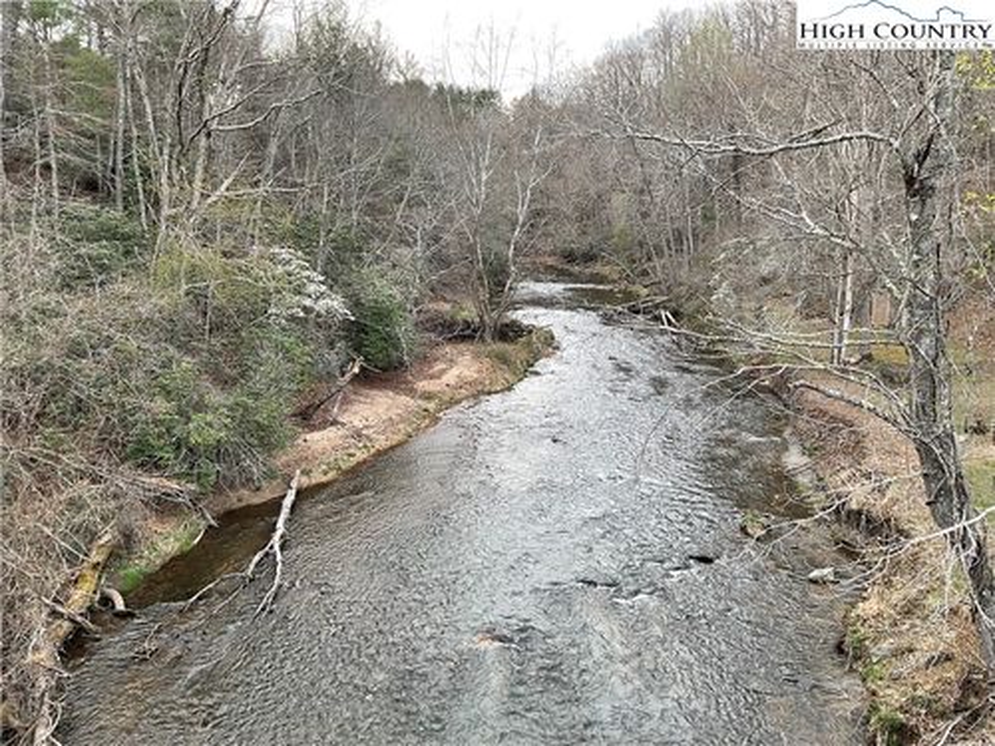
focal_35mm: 29
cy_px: 373
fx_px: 834
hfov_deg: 61.7
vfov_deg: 48.2
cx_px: 498
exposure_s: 1/120
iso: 25
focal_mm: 3
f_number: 1.8
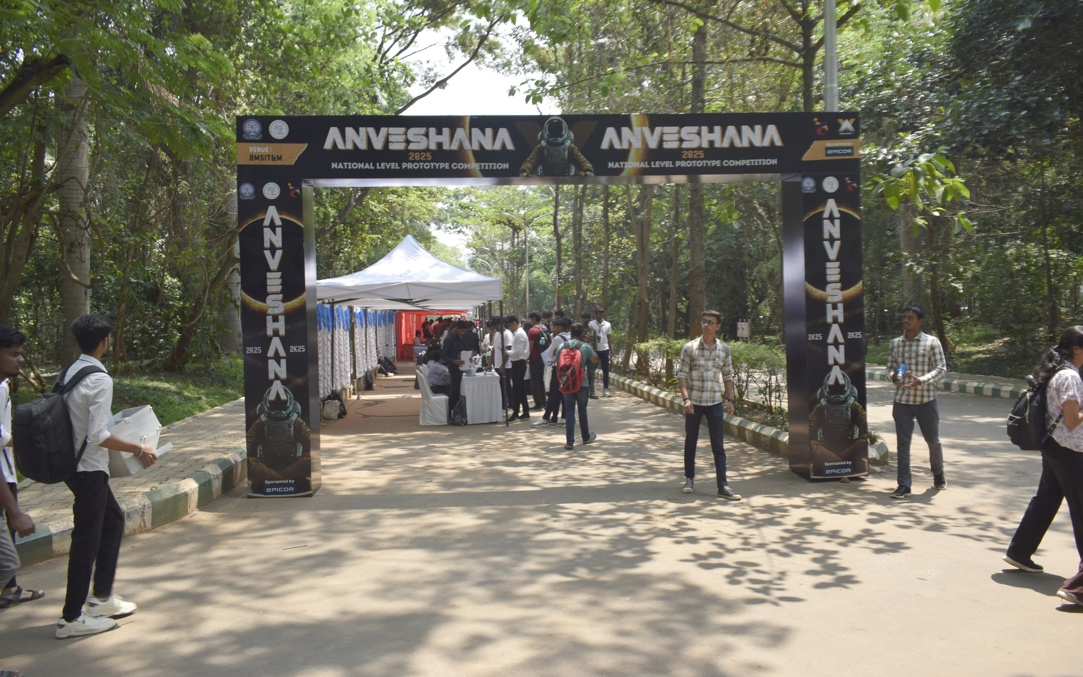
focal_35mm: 31
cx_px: 545
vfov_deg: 40.6
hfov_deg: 61.2
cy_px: 312
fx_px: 915
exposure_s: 1/160
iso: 100
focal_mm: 20
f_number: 6.3
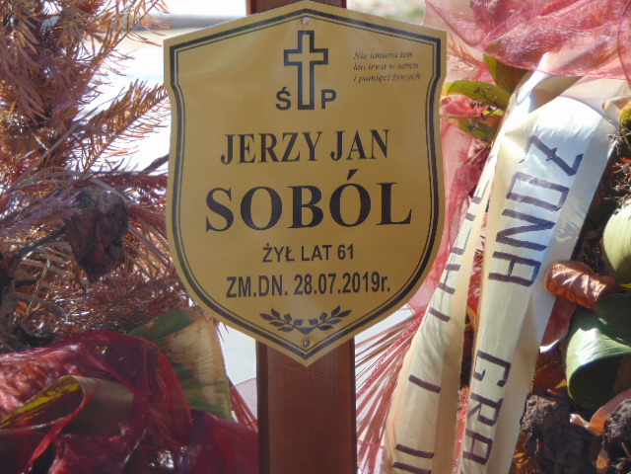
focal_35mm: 250
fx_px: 4557
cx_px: 316
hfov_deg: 7.9
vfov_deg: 5.9
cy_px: 237
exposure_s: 1/400
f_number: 4.1
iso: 80
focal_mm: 44.9
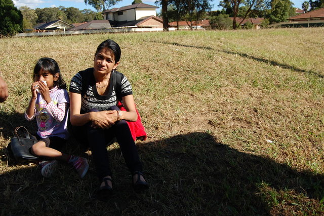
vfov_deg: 34.2
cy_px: 108
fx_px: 351
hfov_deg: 49.6
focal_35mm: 39
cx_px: 162
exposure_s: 1/400
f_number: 8
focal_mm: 26
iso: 200
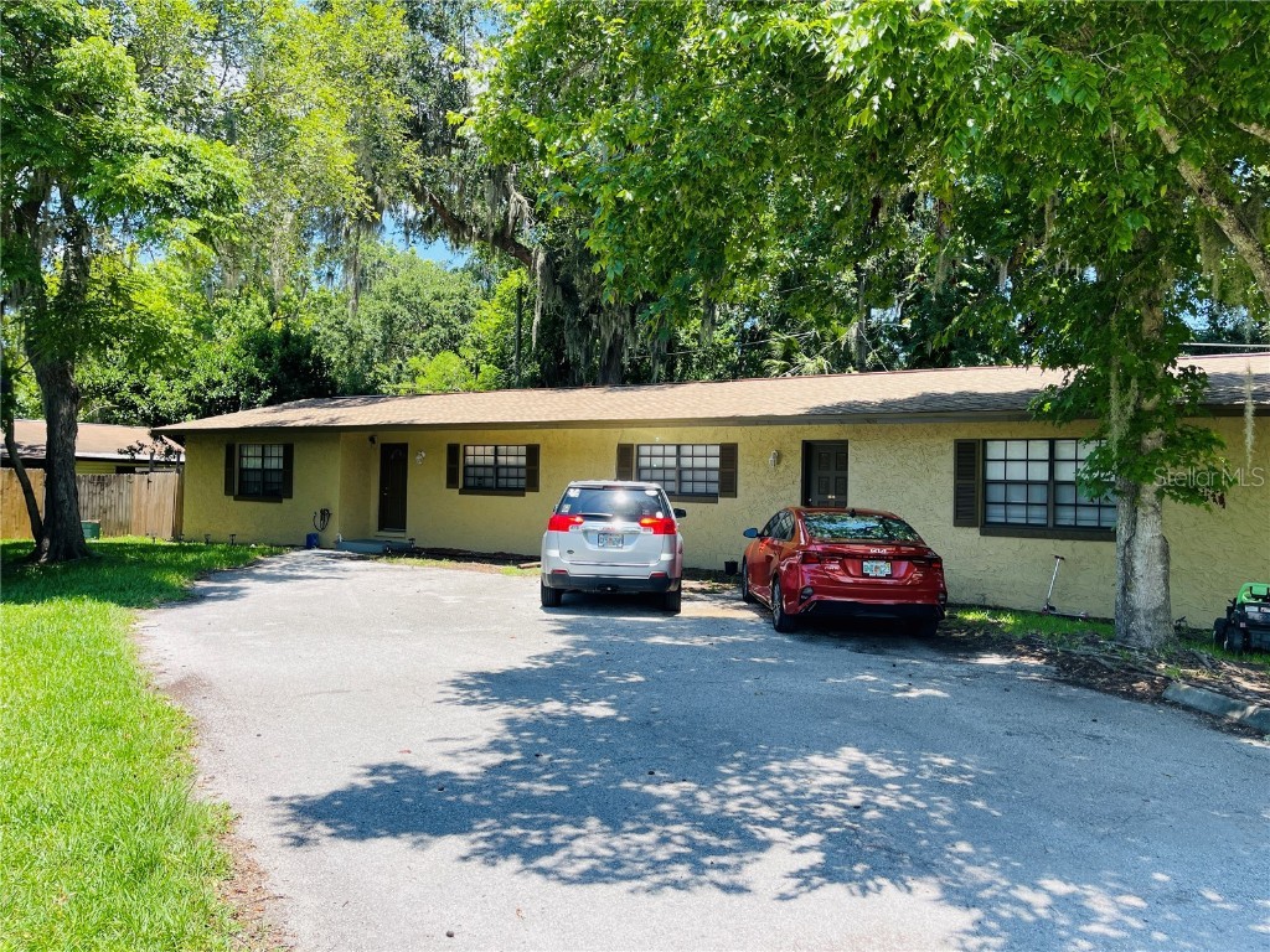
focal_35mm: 25
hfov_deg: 69.4
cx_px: 635
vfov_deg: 54.9
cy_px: 476
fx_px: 917
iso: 32
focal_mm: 5.1
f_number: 1.6
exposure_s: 1/1188
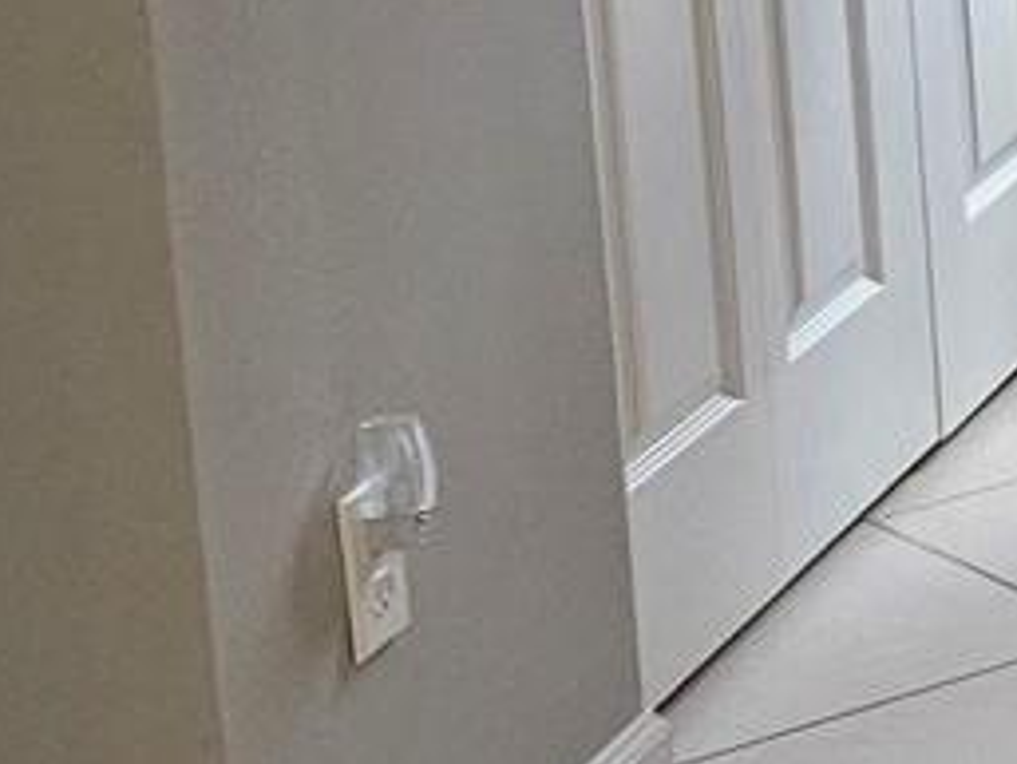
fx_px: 4203
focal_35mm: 143
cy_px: -301
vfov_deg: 10.1
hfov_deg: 10.2
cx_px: 3015
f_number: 1.8
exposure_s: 1/170
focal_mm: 5.4
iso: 500
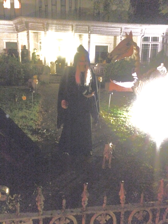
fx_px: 188
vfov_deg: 61.7
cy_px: 112
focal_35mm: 29
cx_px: 84
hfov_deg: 48.2
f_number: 2.2
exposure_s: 1/15
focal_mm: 4.15
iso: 1000
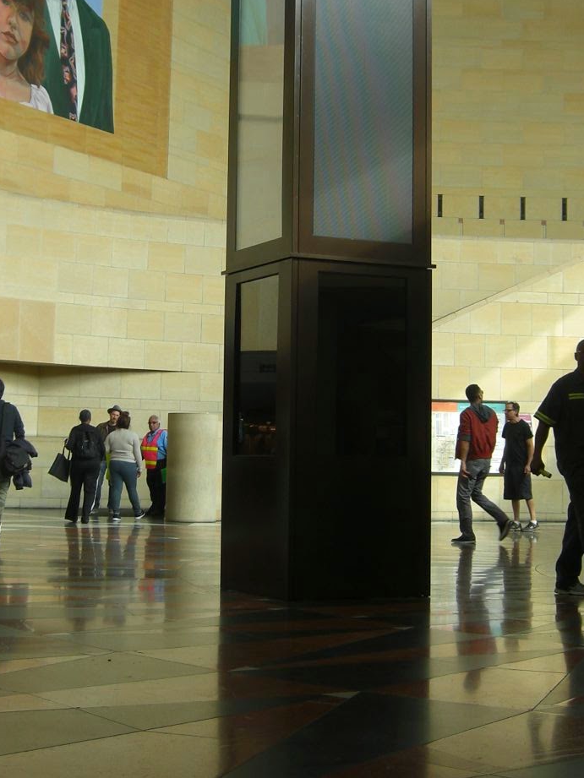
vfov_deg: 29.2
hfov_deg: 22.3
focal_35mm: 66
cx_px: 270
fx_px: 1484
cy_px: 279
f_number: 2.8
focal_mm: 7.9
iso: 80
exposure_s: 1/160
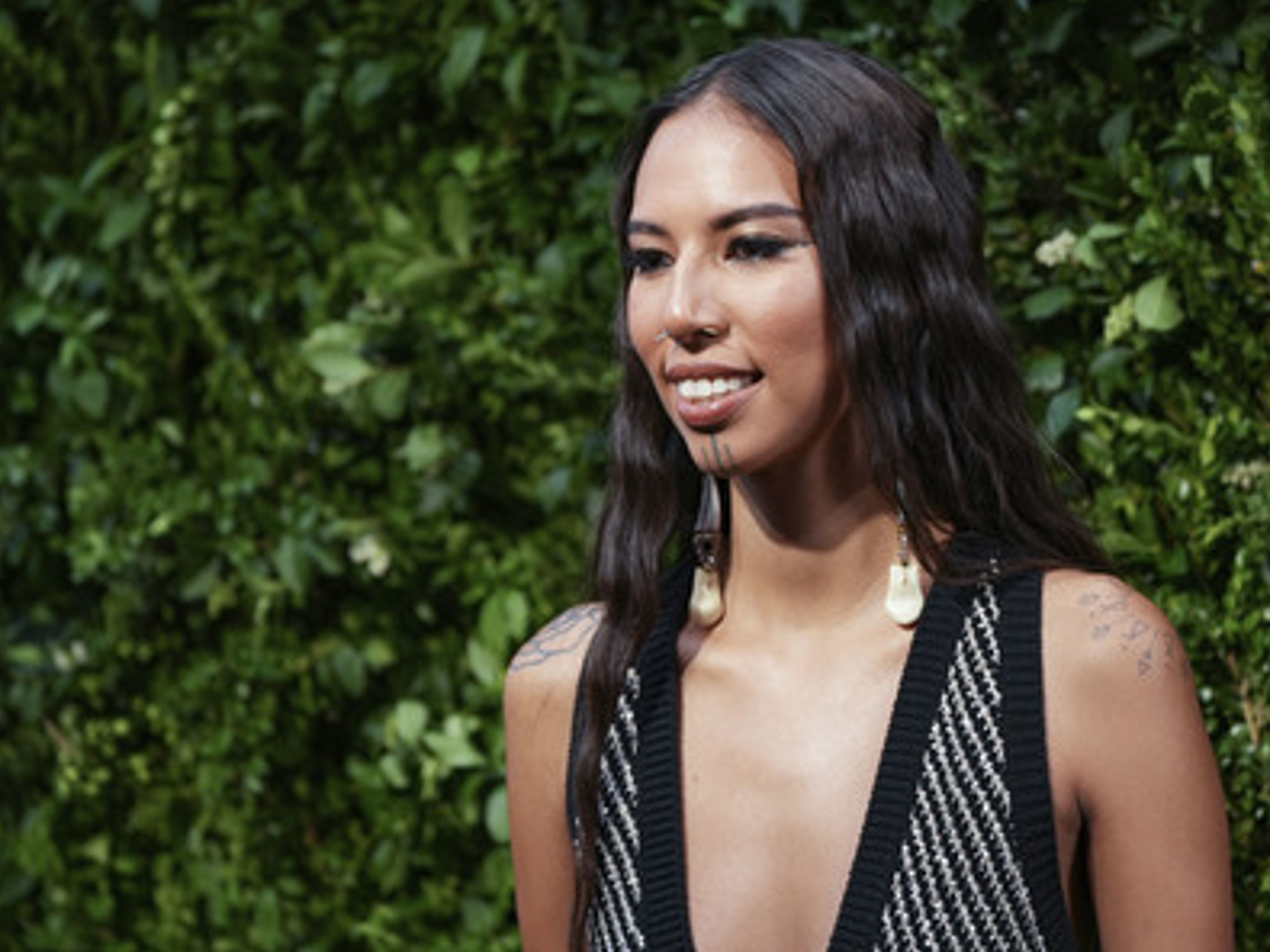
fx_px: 4658
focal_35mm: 127
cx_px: 653
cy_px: 473
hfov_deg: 15.5
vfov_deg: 11.7
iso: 1600
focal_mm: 116
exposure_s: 1/400
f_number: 5
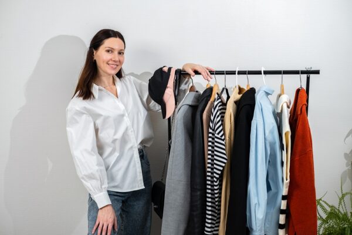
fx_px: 518
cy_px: 118
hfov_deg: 37.5
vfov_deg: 25.5
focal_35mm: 53
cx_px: 176
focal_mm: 35
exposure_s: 1/50
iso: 320
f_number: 3.2
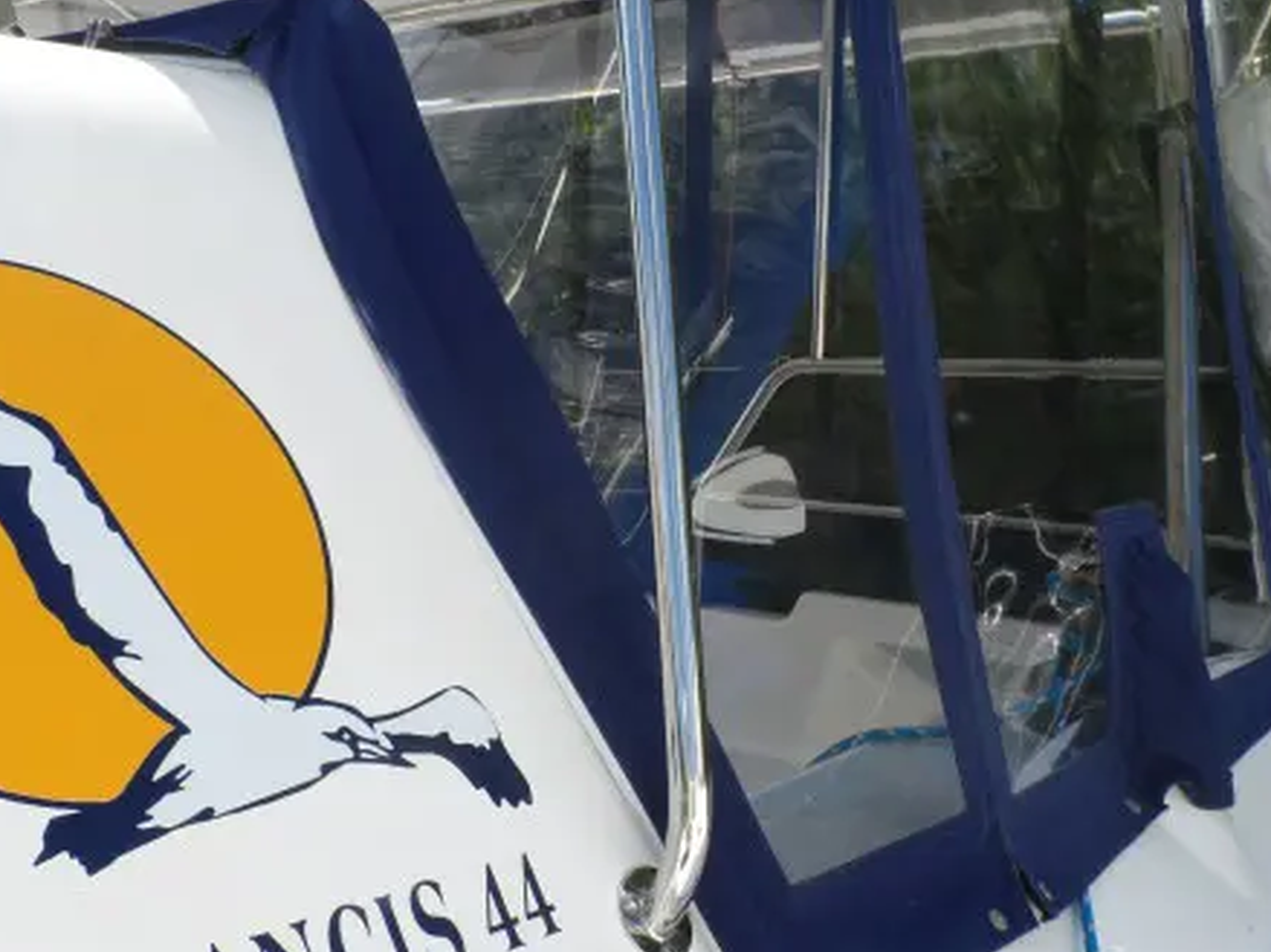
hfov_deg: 52.6
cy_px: 573
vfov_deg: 40.5
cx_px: 608
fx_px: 1285
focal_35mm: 35
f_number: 4.5
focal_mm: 4
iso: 80
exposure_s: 1/350
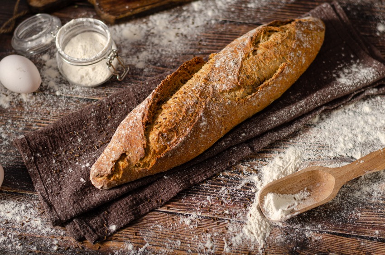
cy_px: 128
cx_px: 192
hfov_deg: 27.0
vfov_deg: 18.1
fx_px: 800
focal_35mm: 75
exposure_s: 1/250
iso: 100
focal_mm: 50
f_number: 2.5
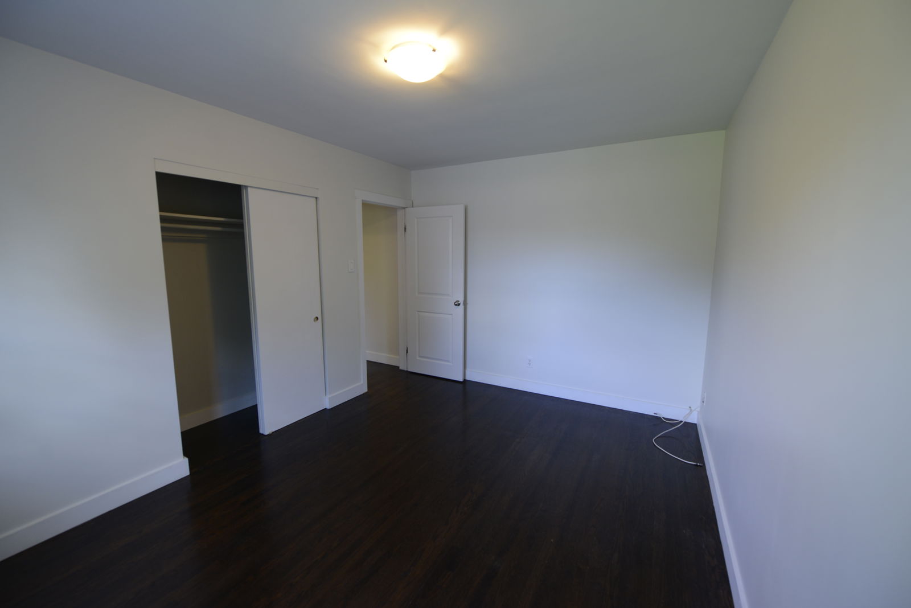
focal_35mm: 14
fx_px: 354
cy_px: 304
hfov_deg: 104.2
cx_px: 456
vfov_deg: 81.3
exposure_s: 1/60
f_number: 4
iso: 500
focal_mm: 14
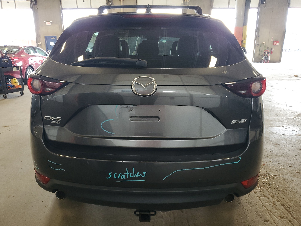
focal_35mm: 26
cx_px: 150
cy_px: 113
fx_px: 226
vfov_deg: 53.1
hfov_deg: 67.3
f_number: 1.5
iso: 100
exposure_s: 1/60.2
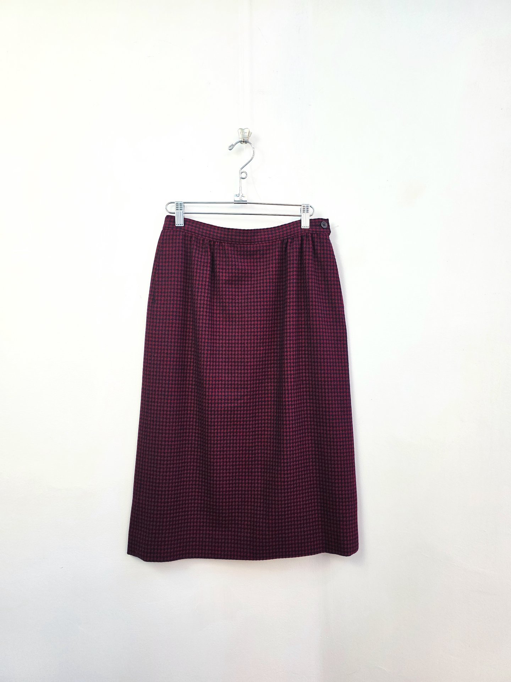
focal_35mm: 23
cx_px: 256
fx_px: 453
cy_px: 341
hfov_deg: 58.9
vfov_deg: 73.9
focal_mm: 6.3
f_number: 1.7
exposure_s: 1/120
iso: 200
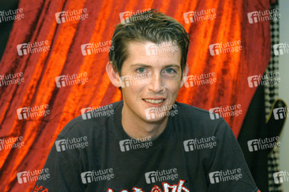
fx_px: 794
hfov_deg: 20.6
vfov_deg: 13.8
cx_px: 144
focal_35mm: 99
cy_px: 96
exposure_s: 1/125
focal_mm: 66
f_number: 5
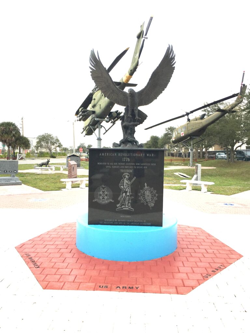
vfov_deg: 61.7
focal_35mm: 29
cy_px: 166
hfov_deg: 48.2
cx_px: 125
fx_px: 279
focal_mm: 4.15
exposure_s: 1/187
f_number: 2.2
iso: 25
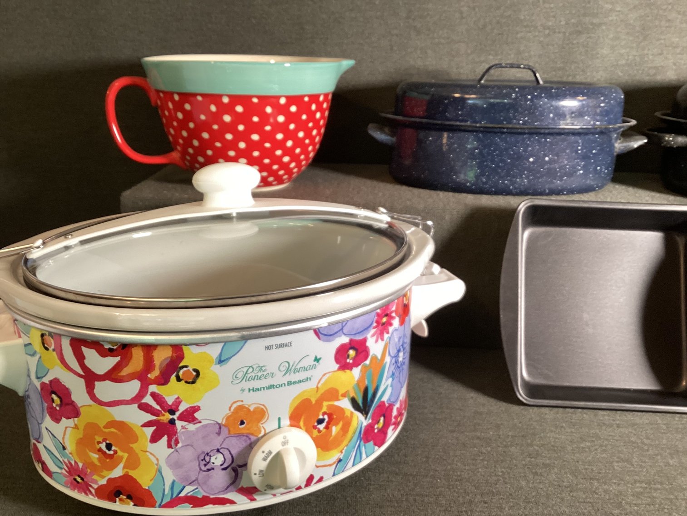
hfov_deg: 58.3
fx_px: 615
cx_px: 344
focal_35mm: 31
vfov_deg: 45.4
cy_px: 258
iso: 125
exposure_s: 1/50
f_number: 2.4
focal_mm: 3.3
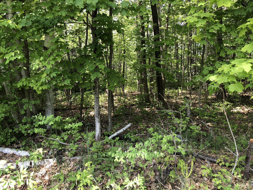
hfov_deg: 63.4
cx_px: 126
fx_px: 205
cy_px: 95
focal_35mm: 28
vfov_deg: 49.7
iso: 20
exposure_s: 1/124
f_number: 1.8
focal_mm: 3.99
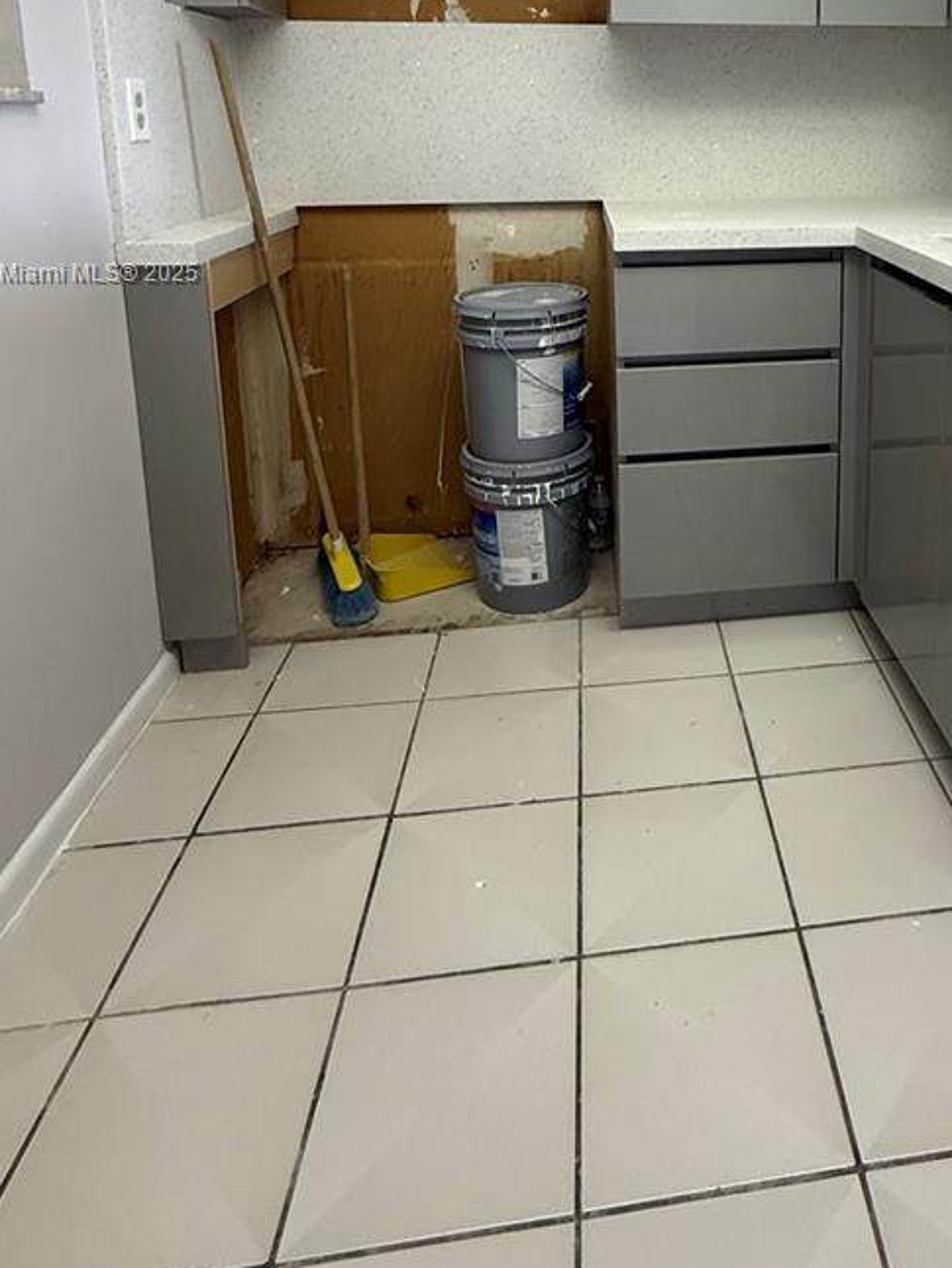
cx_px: 722
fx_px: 953
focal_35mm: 26
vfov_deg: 62.3
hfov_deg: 50.7
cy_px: 275
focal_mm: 2.22
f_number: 2.2
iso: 200
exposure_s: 1/60
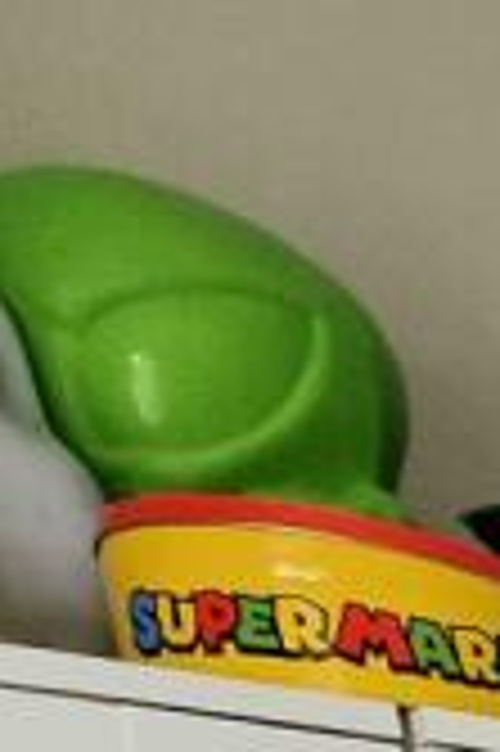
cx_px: 2014
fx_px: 1733
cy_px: 1657
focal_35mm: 83
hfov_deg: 8.1
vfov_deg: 16.1
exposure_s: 1/50
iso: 200
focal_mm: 2.2
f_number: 2.2
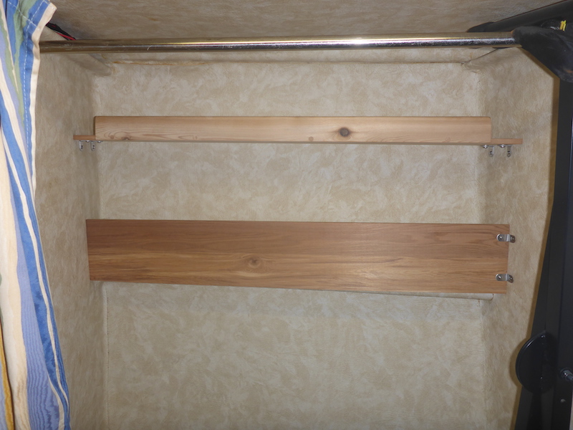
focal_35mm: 28
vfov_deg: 49.7
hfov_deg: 63.4
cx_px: 286
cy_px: 215
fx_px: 463
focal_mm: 4.9
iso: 100
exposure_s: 1/60
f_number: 3.3
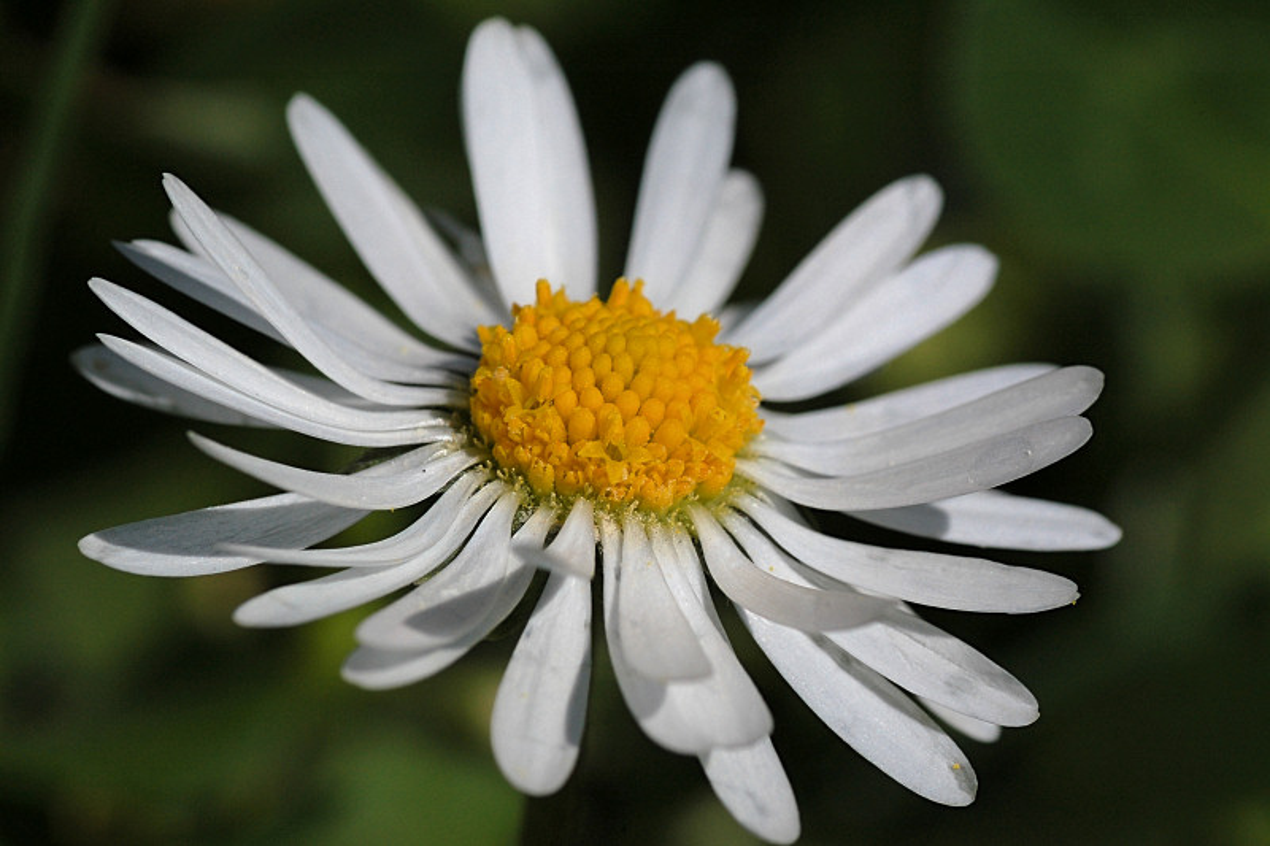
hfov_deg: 15.2
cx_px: 635
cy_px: 423
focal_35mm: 135
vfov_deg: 10.2
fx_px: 4761
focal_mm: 90
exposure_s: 1/640
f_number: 20
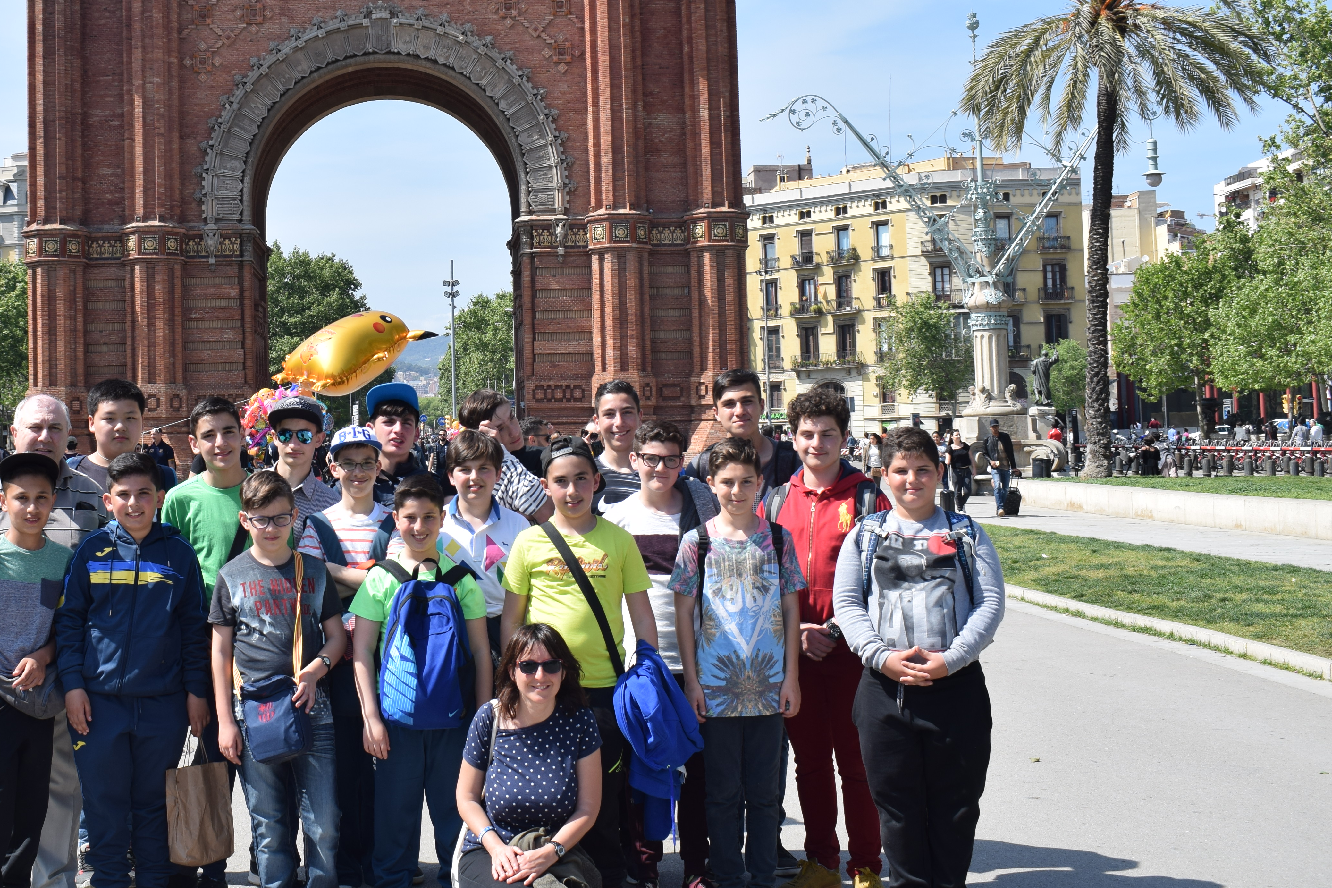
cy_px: 315
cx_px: 404
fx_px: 1924
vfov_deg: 25.9
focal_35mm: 52
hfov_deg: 37.6
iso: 100
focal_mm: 24
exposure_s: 1/250
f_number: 8
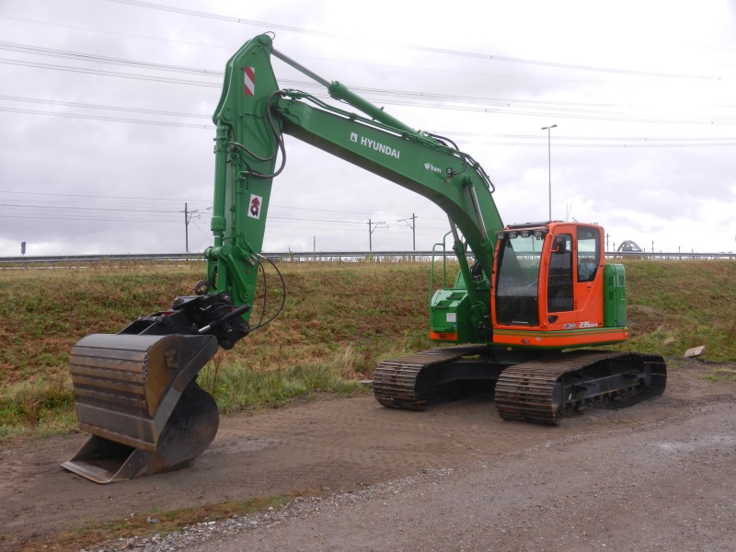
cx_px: 368
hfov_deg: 55.4
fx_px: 702
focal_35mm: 33
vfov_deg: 42.9
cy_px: 276
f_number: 3.8
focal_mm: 5.9
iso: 160
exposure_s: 1/400
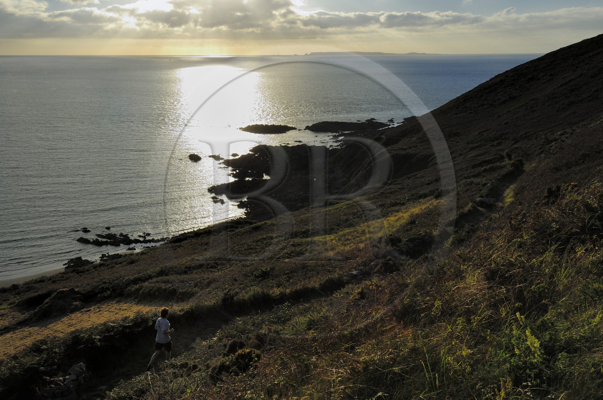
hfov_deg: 53.2
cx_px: 302
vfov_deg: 36.8
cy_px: 200
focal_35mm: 36
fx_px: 602
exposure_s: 1/160
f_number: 14
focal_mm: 24
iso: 100
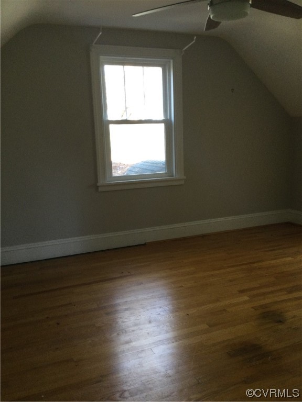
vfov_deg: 58.4
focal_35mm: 31
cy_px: 201
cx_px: 151
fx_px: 361
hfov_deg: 45.4
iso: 80
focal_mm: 3.3
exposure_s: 1/30
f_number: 2.4
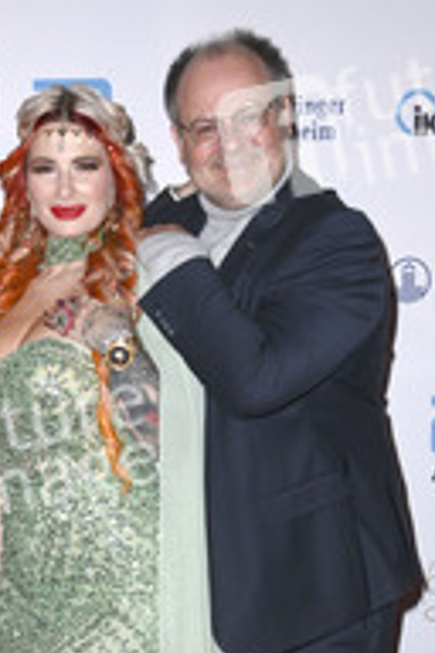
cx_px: 82
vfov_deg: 19.9
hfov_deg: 13.6
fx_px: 1812
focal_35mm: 100
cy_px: 636
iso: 640
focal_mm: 48
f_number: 5.6
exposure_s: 1/200
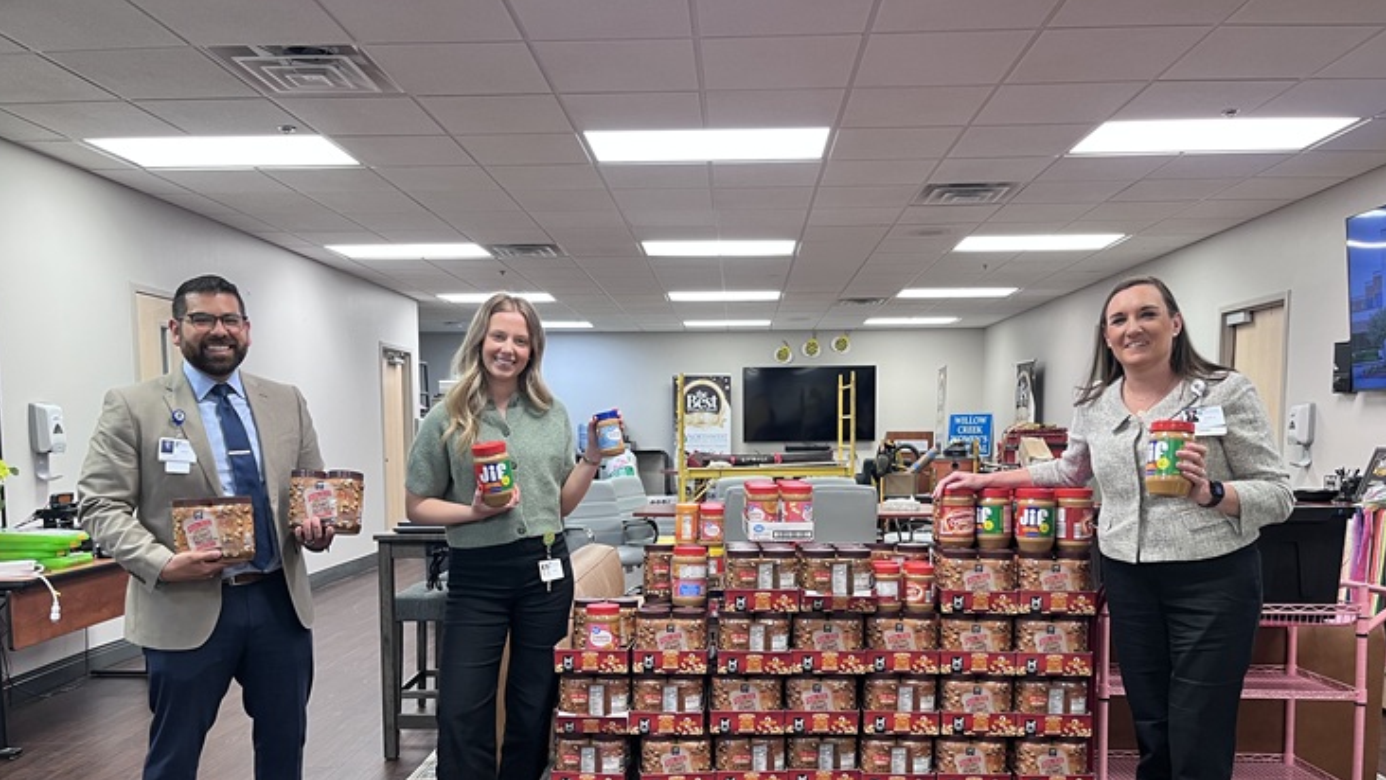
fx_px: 1066
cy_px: 511
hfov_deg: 66.1
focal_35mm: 29
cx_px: 689
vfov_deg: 39.8
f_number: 1.6
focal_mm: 5.1
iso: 100
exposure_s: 1/60
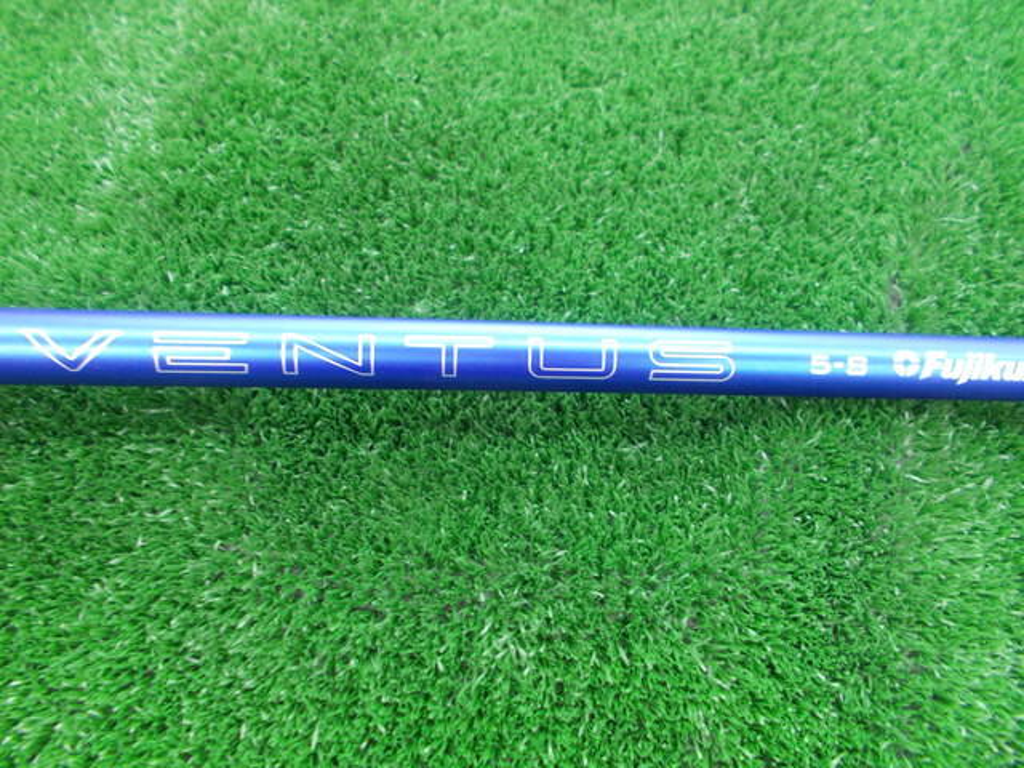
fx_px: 769
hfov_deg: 67.3
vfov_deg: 53.1
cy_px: 384
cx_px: 512
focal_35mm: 26
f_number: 3.2
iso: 200
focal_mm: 4.6
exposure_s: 1/8
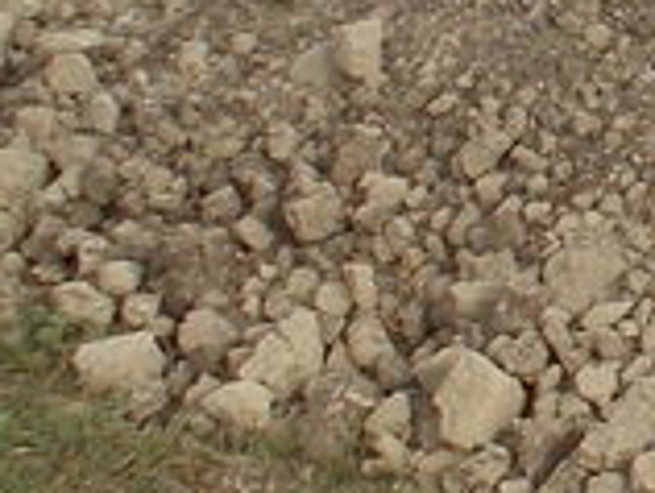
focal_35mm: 198
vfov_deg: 7.5
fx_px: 3752
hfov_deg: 9.1
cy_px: 141
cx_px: 1505
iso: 80
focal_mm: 4.1
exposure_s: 1/320
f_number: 3.3
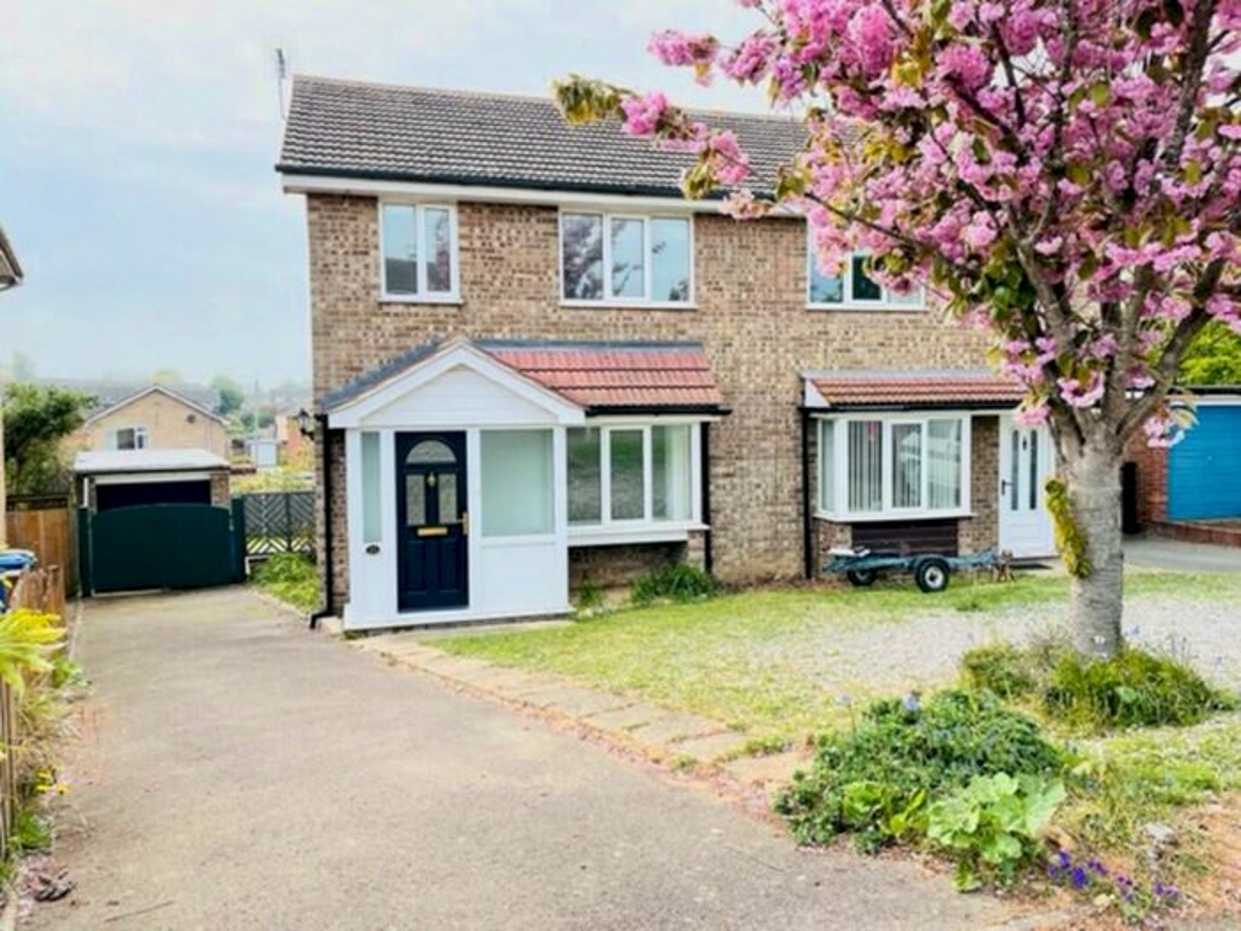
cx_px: 620
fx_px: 932
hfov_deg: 67.3
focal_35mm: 26
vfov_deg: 53.1
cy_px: 466
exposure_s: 1/1319
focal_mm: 4.2
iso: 32
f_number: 1.6
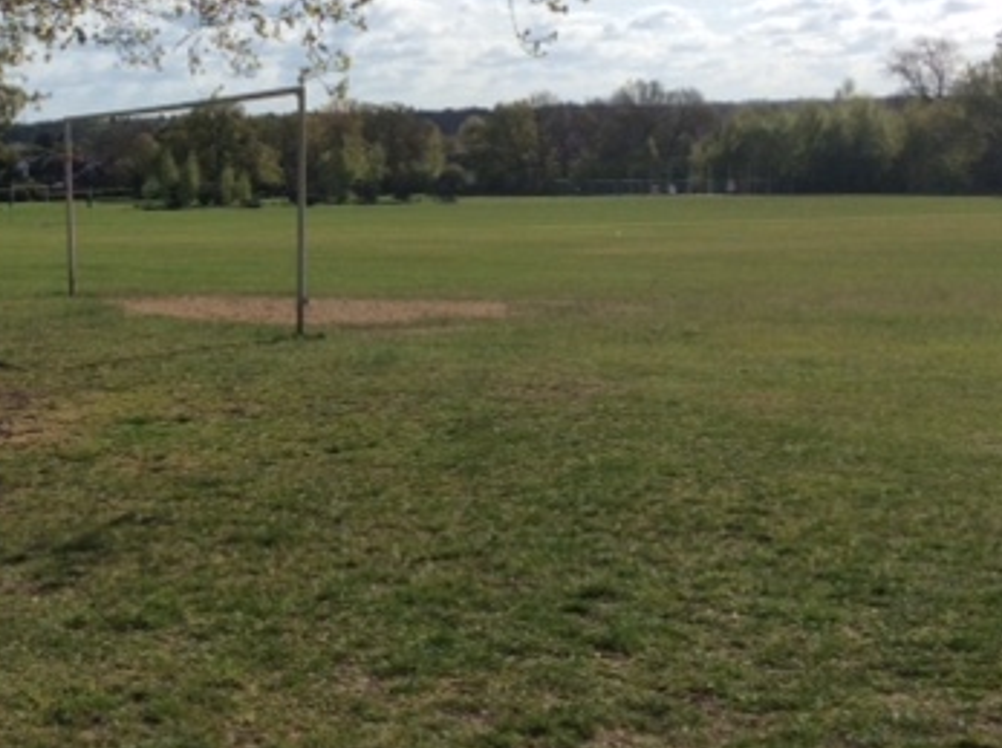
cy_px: 205
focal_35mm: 59
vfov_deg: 24.5
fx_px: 1705
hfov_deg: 32.3
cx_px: 280
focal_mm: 3.3
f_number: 2.4
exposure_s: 1/2725
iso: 32
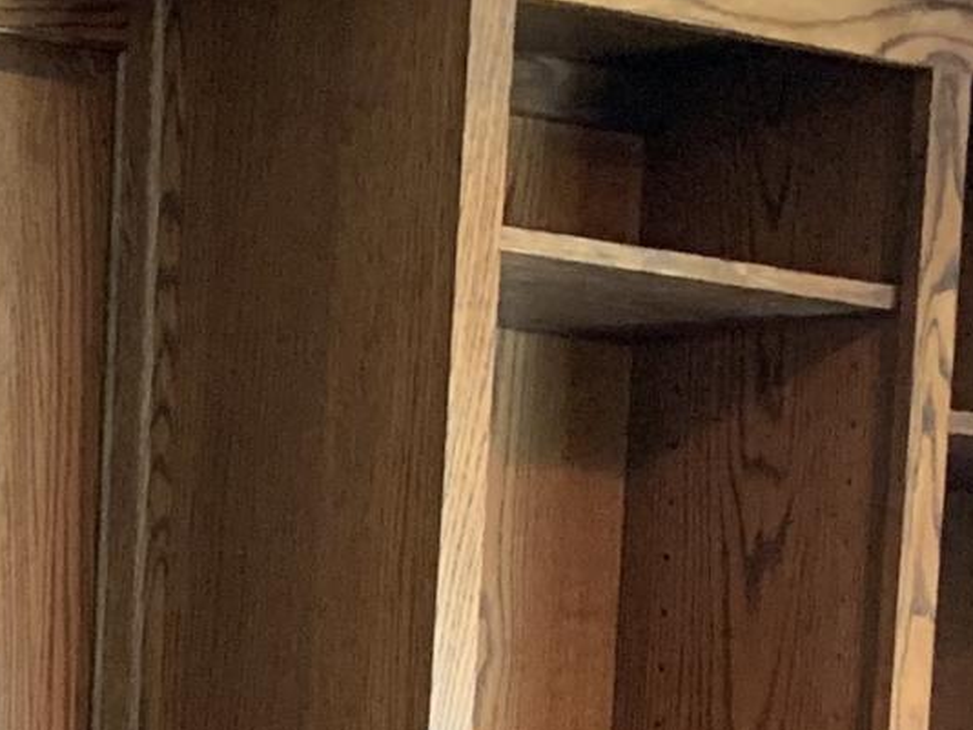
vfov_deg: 9.5
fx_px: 4106
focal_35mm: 146
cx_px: -1022
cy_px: 1435
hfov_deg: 11.9
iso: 500
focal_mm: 4.25
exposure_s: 1/30
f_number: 1.8
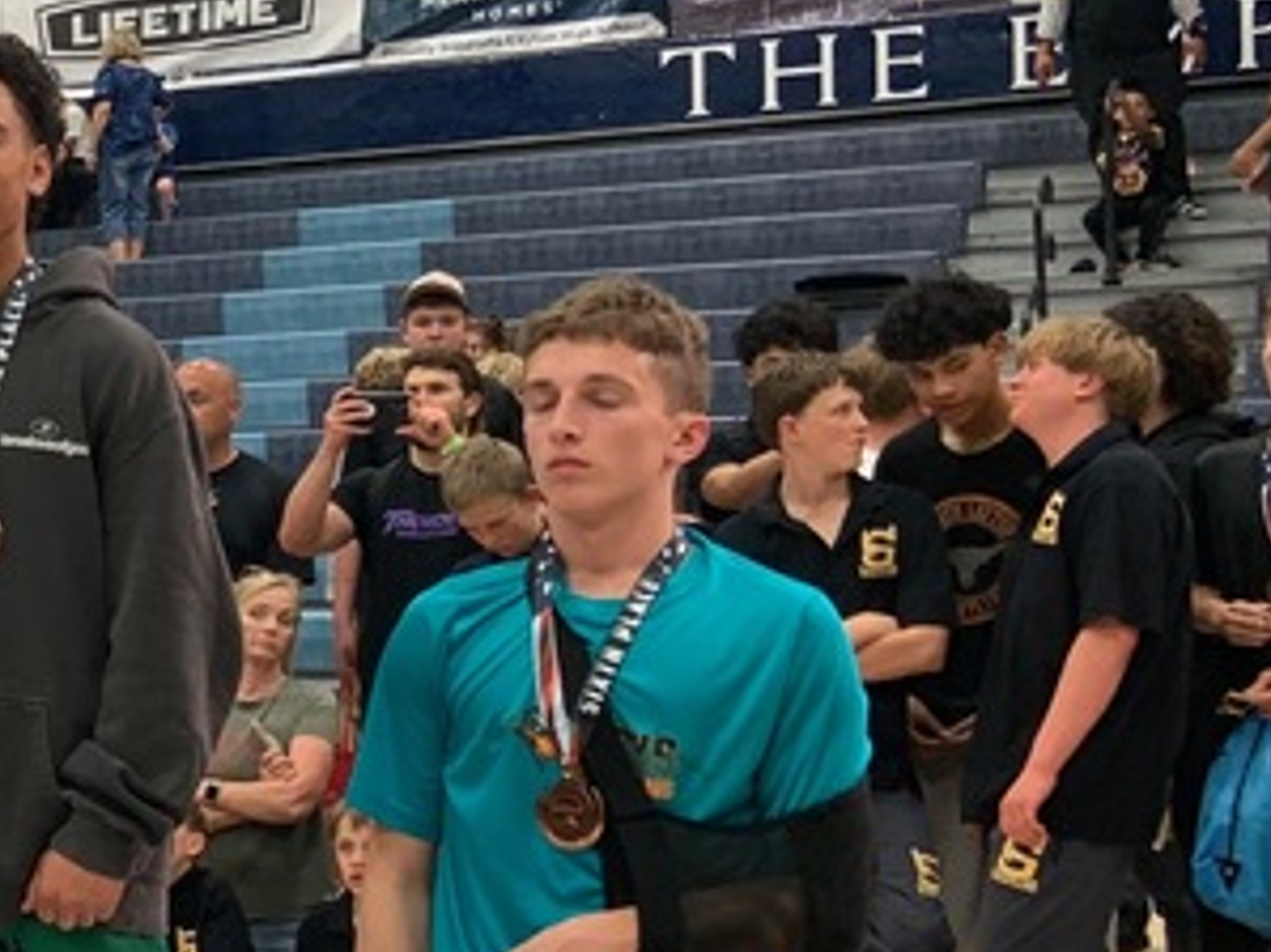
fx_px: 3267
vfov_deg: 16.6
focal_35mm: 89
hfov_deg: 20.0
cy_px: 599
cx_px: -425
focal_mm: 4.25
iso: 100
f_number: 1.8
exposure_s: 1/60
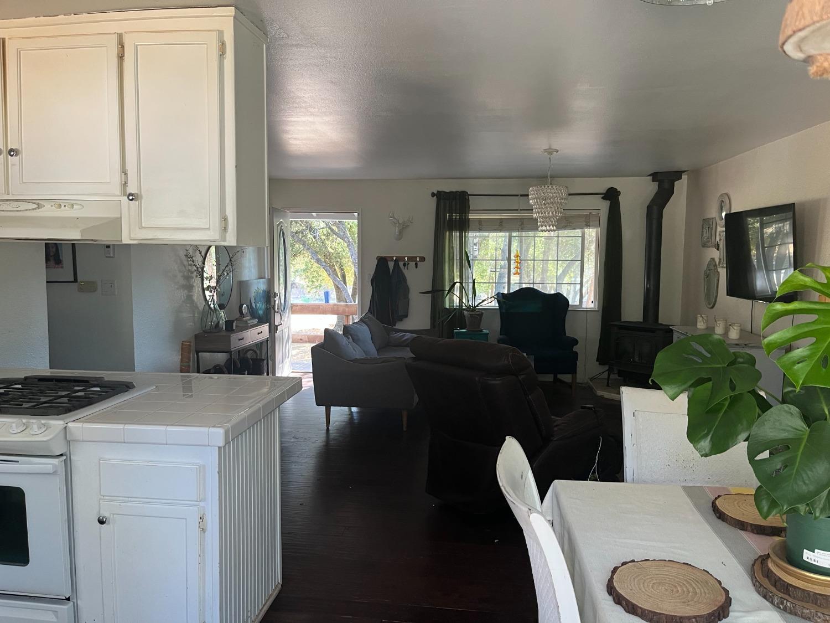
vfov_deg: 53.1
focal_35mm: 26
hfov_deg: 67.3
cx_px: 415
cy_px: 312
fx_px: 623
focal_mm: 5.1
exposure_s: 1/63
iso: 125
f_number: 1.6
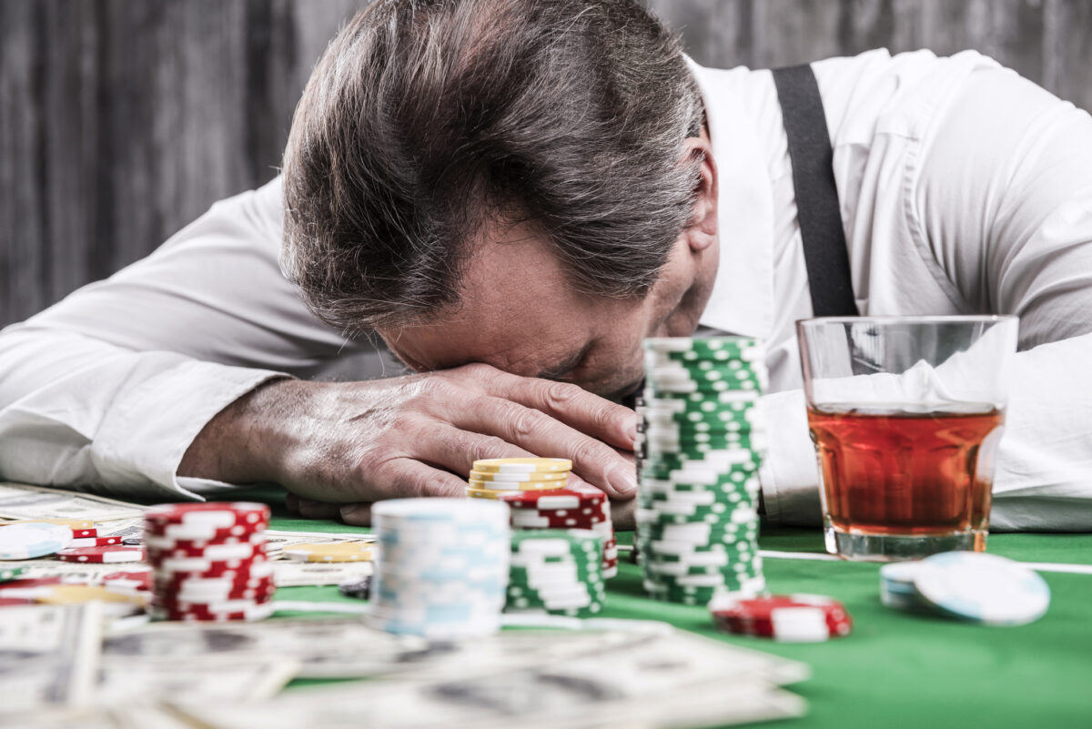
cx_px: 546
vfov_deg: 22.6
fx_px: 1821
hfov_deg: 33.4
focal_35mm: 60
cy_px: 364
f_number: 5.6
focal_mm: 60
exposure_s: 1/160
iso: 200
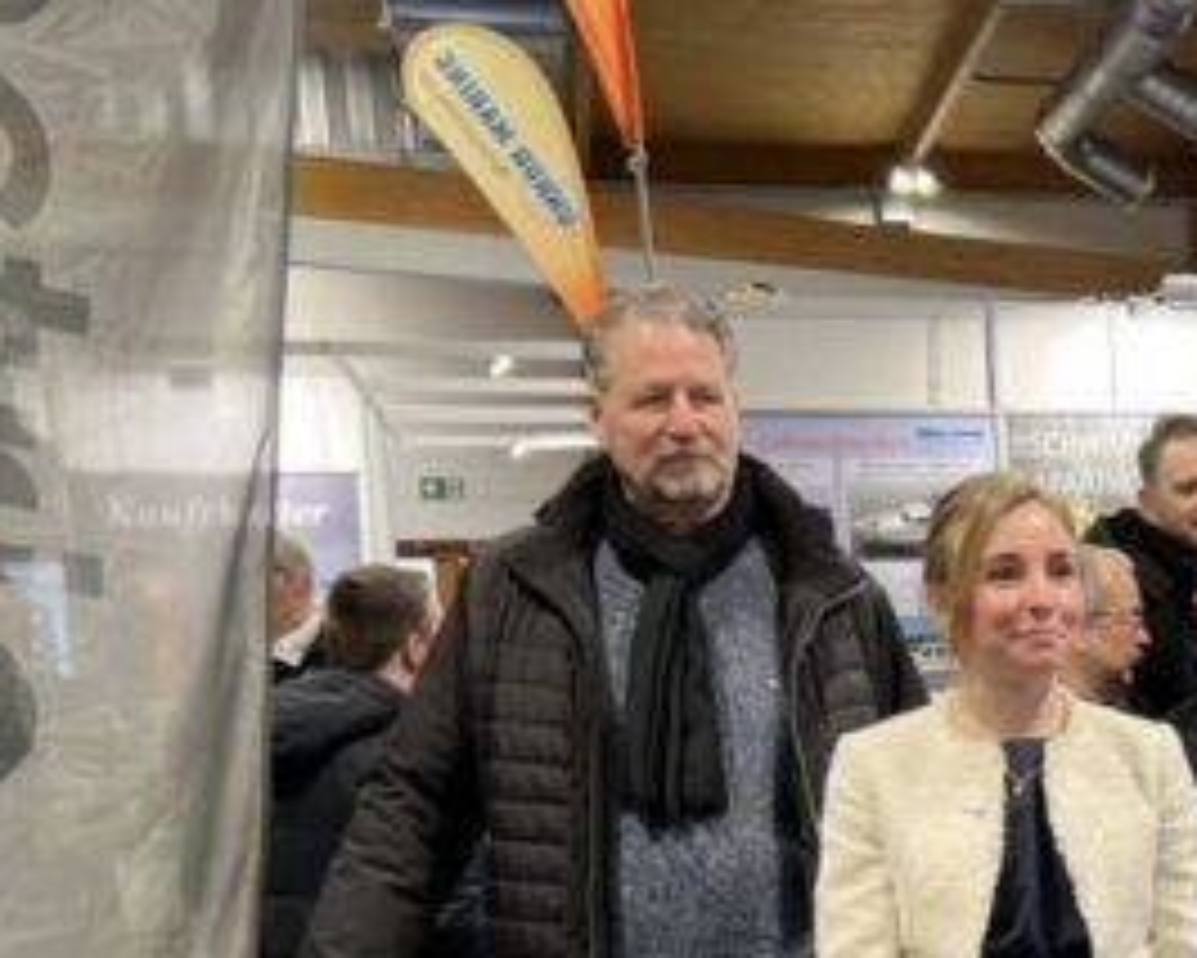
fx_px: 2162
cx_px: 1215
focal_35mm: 61
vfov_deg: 23.9
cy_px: 962
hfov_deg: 28.9
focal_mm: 5.7
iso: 125
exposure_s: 1/100
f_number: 1.5
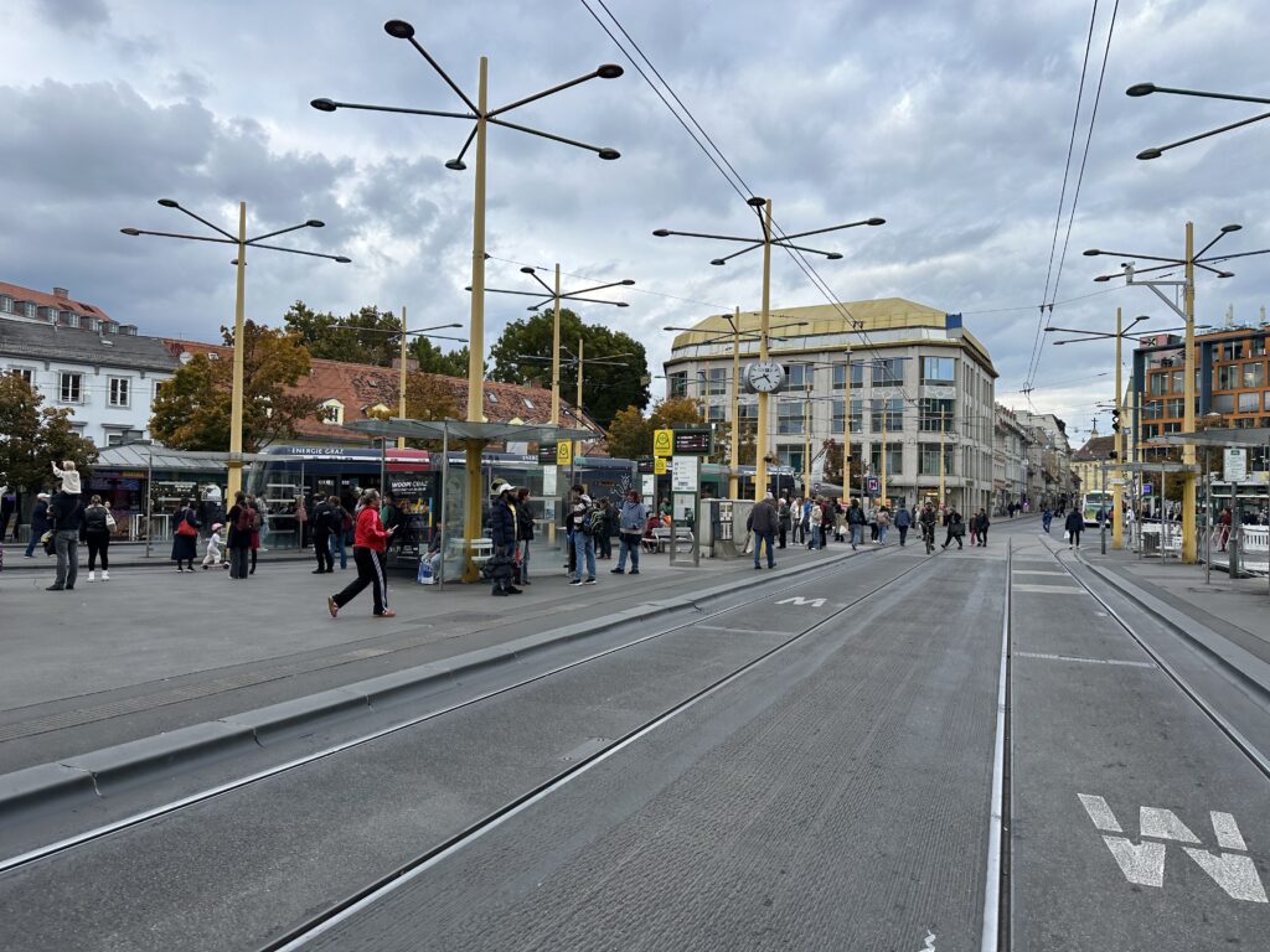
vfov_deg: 56.8
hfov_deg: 71.6
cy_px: 476
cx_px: 635
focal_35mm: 24
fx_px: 881
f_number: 1.78
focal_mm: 6.86
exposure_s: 1/943
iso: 80
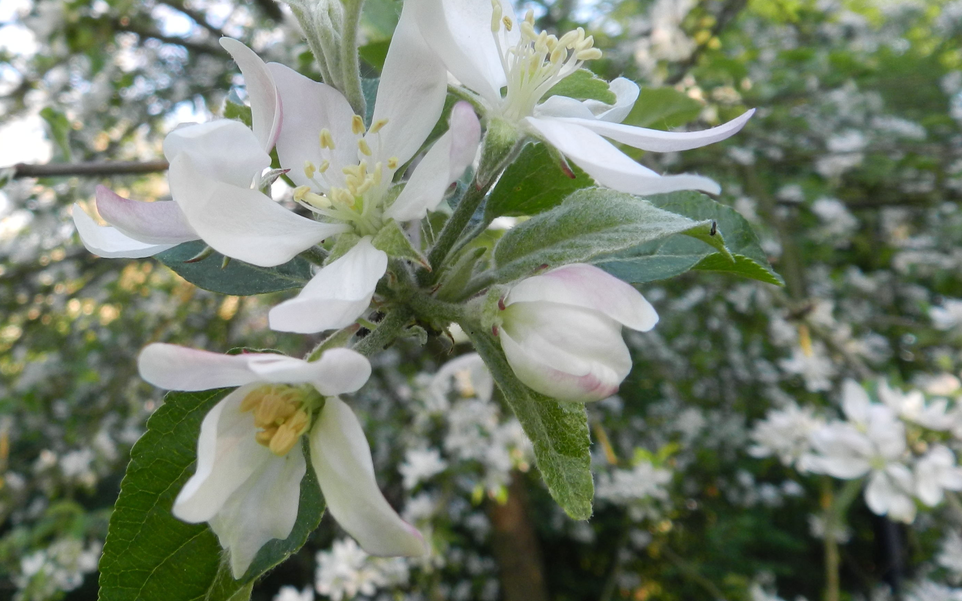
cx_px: 373
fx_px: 996
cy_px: 201
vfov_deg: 33.3
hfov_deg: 51.1
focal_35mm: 38
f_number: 3.5
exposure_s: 1/125
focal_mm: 4.5
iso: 160
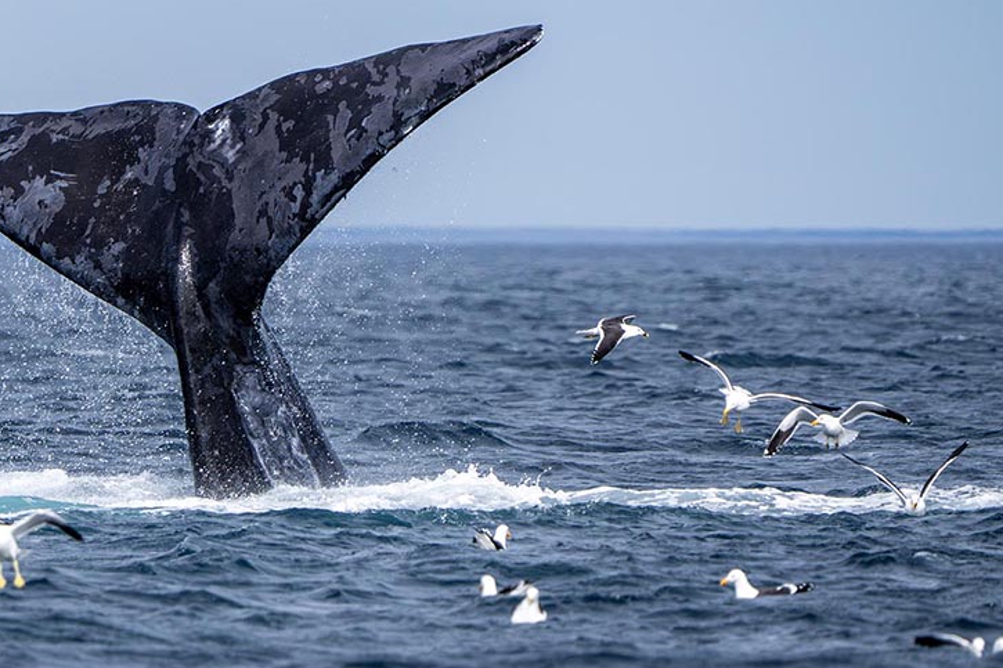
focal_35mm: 1013
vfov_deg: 1.4
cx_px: 176
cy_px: 195
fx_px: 28215
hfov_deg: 2.0
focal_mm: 612
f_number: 9
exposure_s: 1/2000
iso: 1000
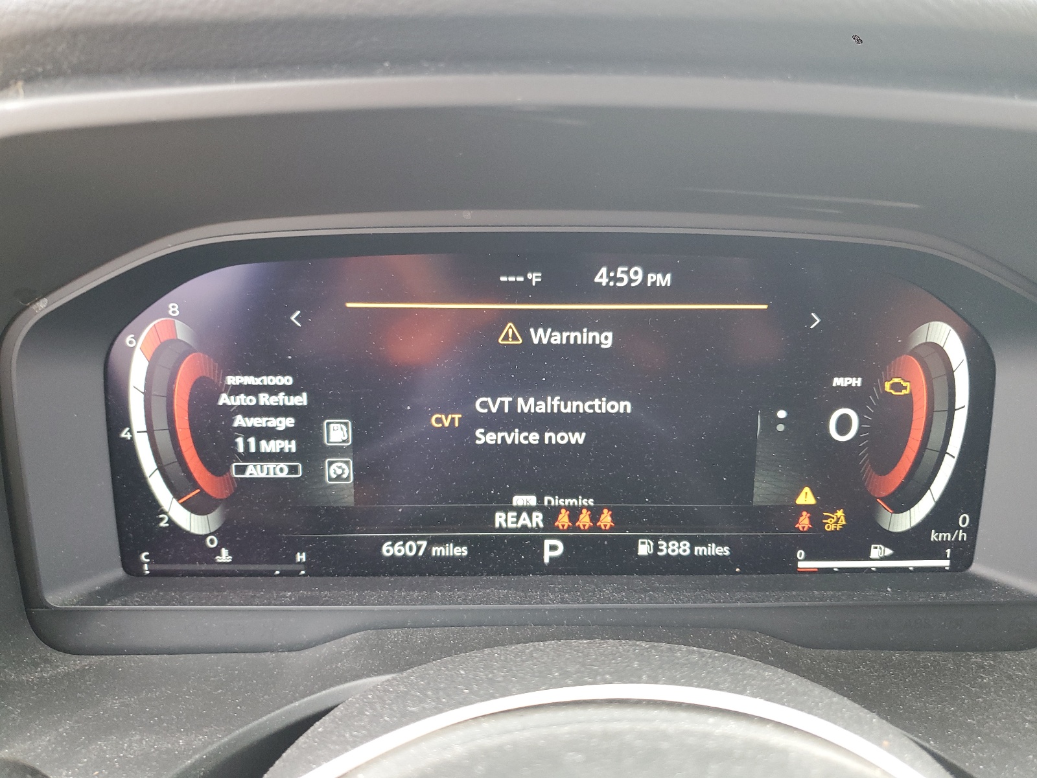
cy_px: 389
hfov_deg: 67.3
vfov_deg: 53.1
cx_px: 518
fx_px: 779
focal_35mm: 26
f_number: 1.5
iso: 116
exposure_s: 1/60.2
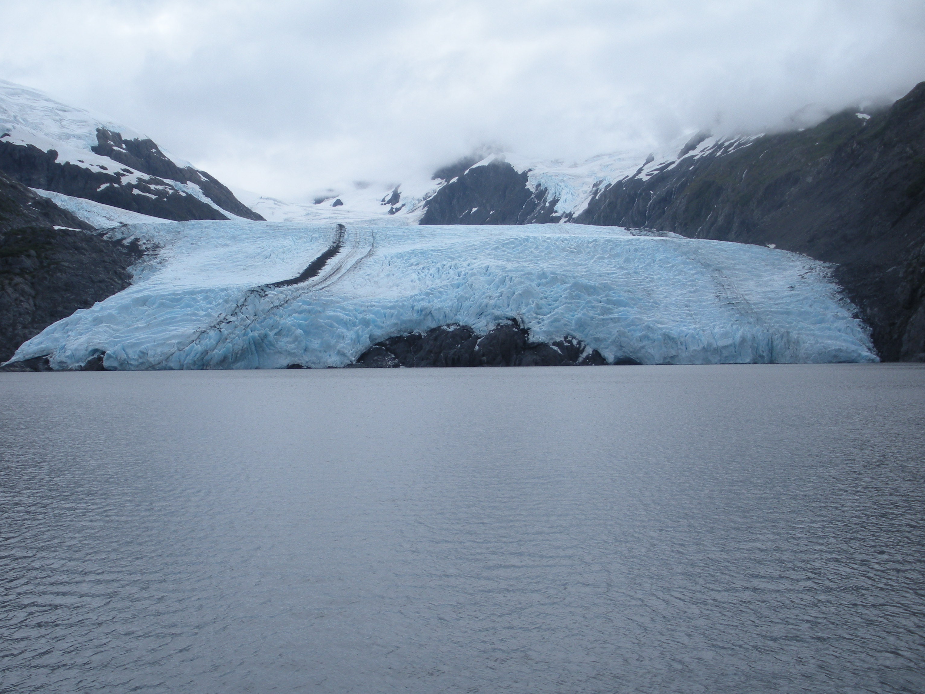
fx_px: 1149
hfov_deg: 43.8
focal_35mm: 43
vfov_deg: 33.6
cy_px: 385
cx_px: 450
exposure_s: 1/779
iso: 64
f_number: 3.5
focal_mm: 6.3
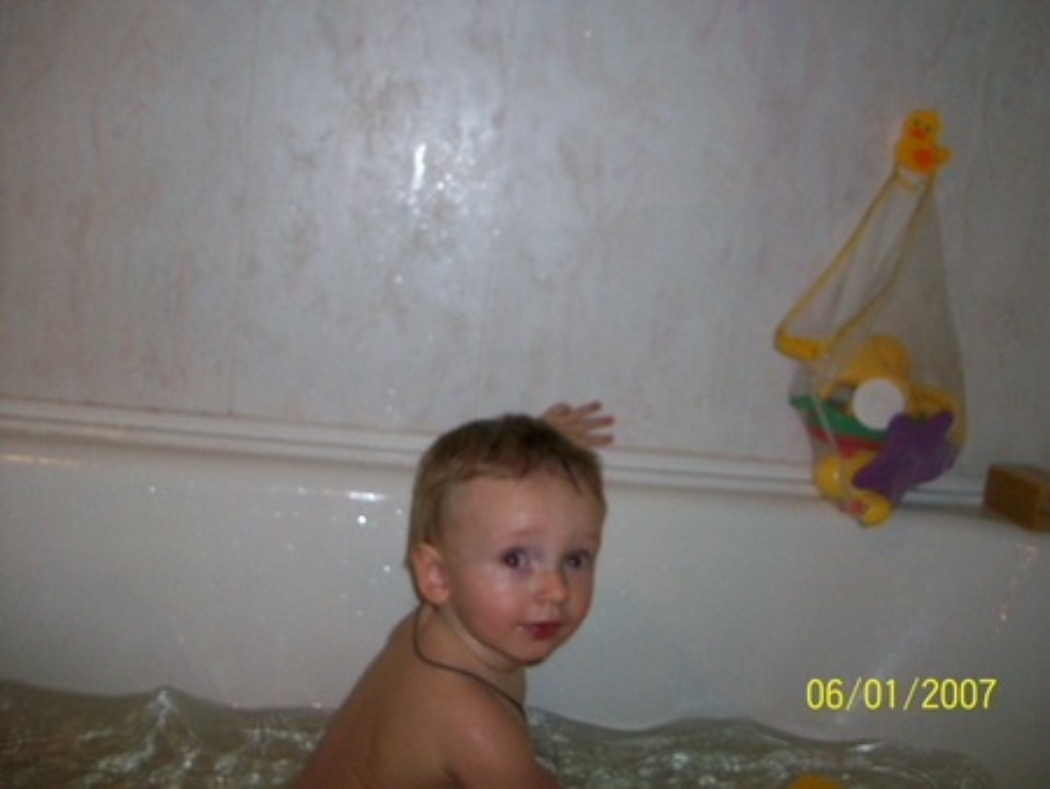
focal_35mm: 34
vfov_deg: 41.8
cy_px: 394
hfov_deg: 53.9
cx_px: 525
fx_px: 1032
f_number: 2.8
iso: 160
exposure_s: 1/60
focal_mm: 5.7
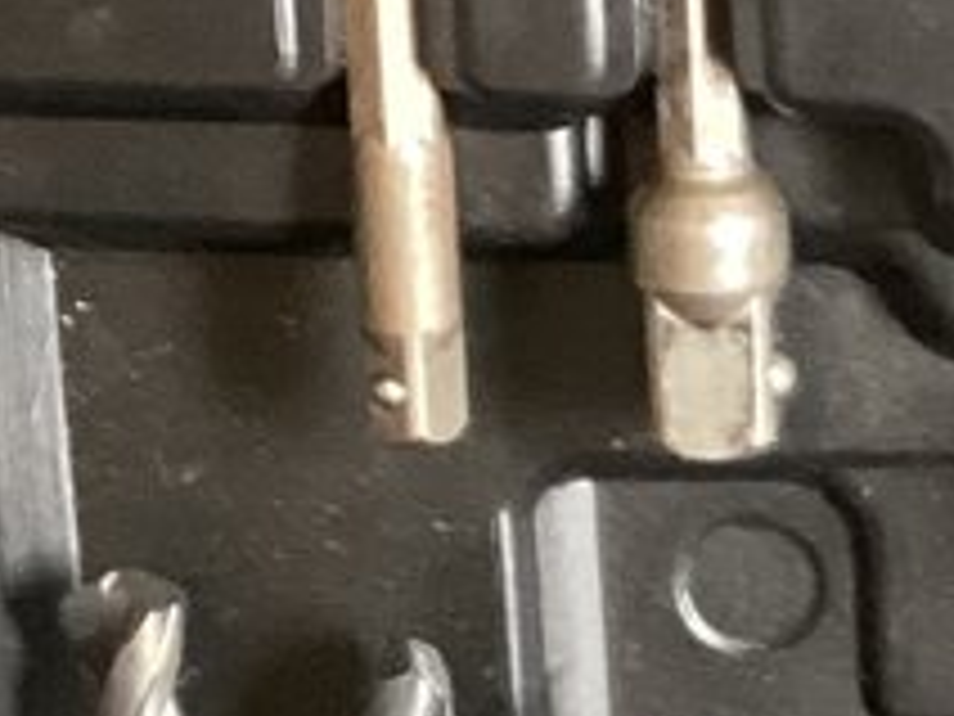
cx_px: 1447
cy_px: 750
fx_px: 6091
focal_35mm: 221
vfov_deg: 6.7
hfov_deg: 8.7
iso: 320
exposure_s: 1/60
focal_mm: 3.3
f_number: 2.4
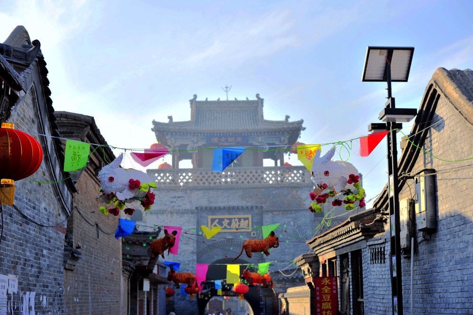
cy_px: 158
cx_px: 236
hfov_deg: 28.9
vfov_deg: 19.4
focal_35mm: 70
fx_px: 919
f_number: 6.3
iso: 250
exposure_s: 1/640
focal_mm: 70
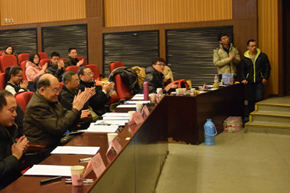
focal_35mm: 62
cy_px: 88
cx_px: 51
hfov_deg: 31.4
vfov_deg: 21.8
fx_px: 499
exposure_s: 1/60
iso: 4000
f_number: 4
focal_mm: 24
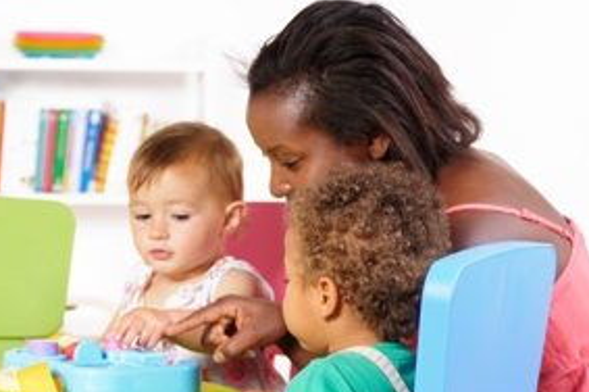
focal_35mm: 166
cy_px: 243
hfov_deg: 12.4
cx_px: 175
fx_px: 2713
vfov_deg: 8.2
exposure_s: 1/250
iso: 200
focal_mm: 70
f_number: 3.5
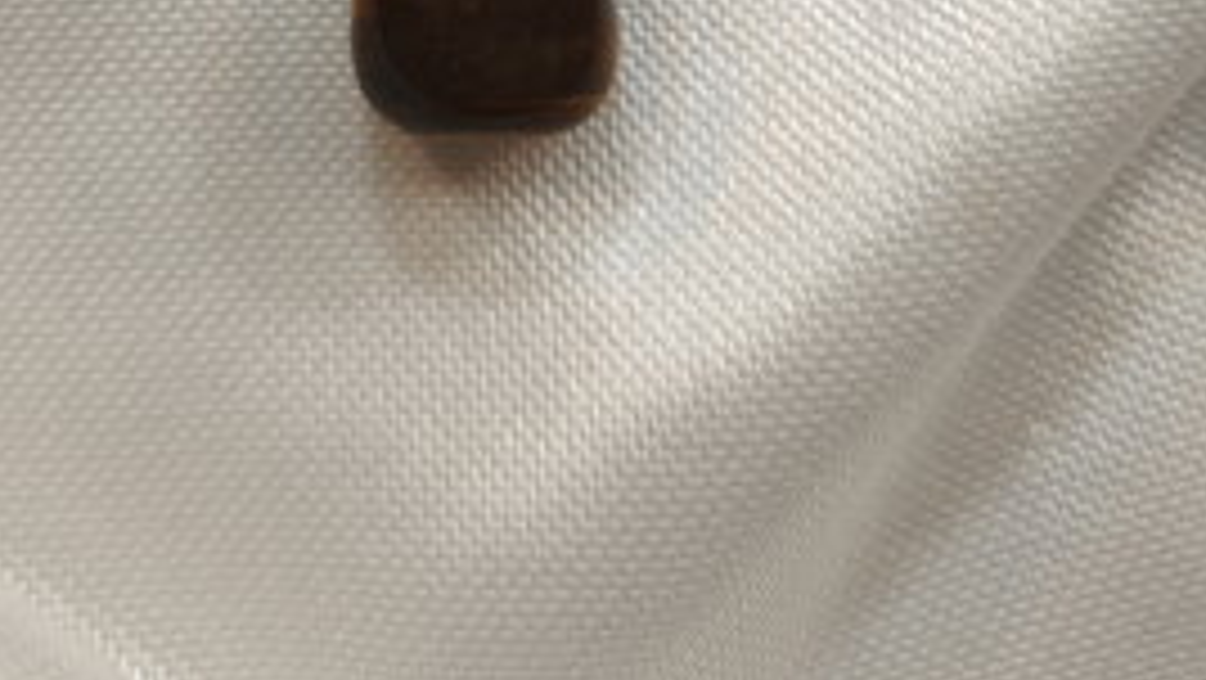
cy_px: -331
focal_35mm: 52
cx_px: 459
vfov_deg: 20.0
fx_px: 1664
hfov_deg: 39.6
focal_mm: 5.59
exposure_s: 1/120
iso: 200
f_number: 1.8
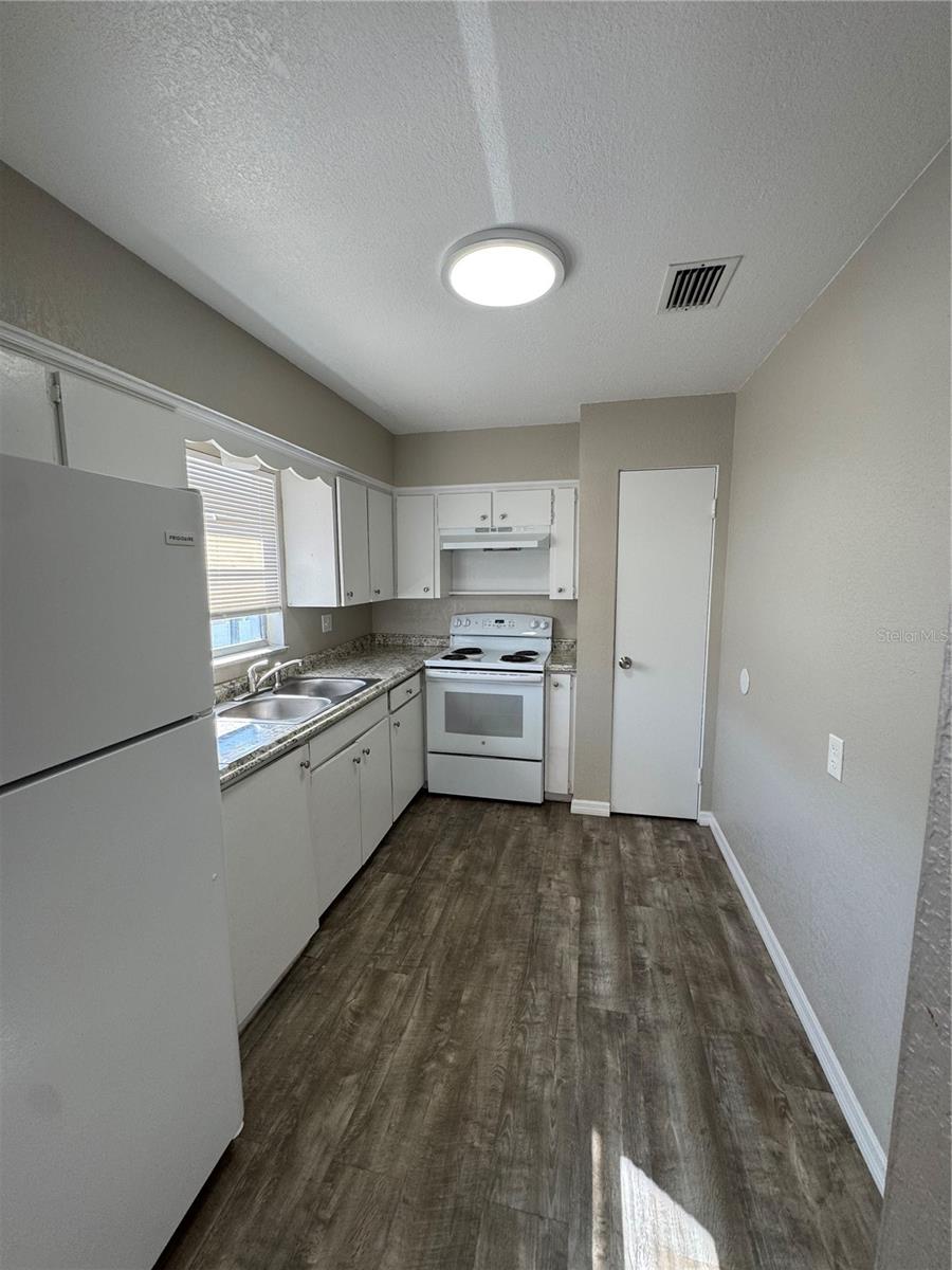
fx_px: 513
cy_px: 635
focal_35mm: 14
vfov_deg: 102.1
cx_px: 476
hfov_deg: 85.7
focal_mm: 2.22
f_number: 2.2
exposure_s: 1/120
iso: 80
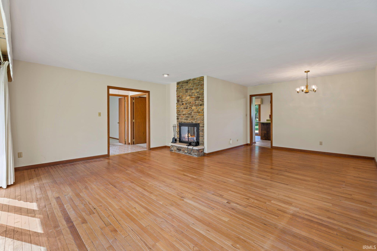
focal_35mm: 16
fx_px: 168
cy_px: 126
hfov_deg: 96.7
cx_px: 188
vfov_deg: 73.8
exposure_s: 1/1.67
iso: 100
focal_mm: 16
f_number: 8
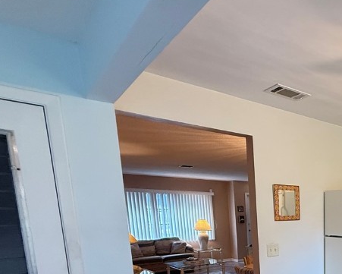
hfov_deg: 44.6
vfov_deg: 42.0
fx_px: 314
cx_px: 370
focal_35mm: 31
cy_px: 262
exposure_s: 1/120
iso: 400
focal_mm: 2.22
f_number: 2.2
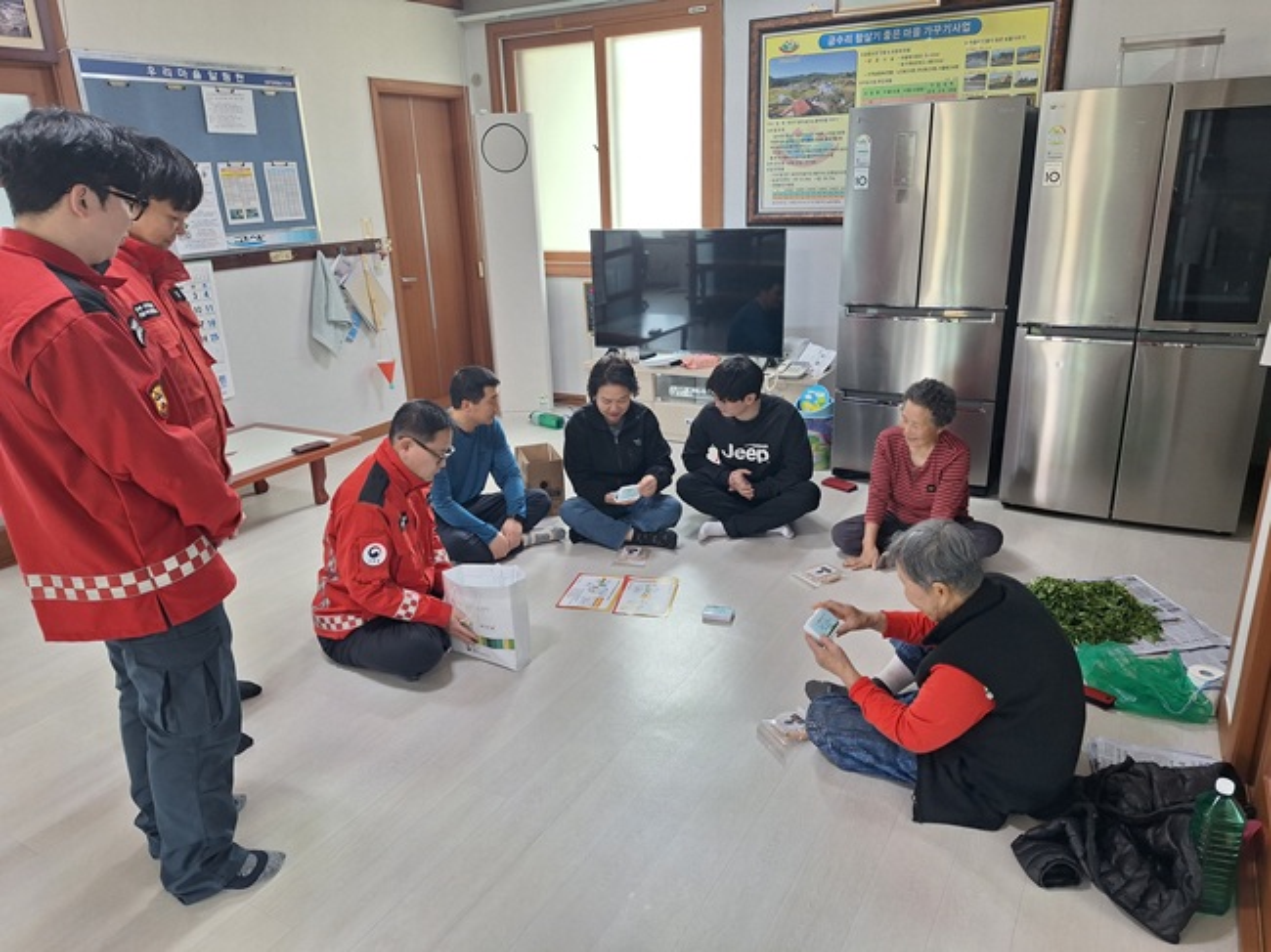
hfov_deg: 73.9
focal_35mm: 23
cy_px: 476
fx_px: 844
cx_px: 636
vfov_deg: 58.8
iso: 50
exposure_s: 1/60
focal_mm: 5.54
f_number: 1.8
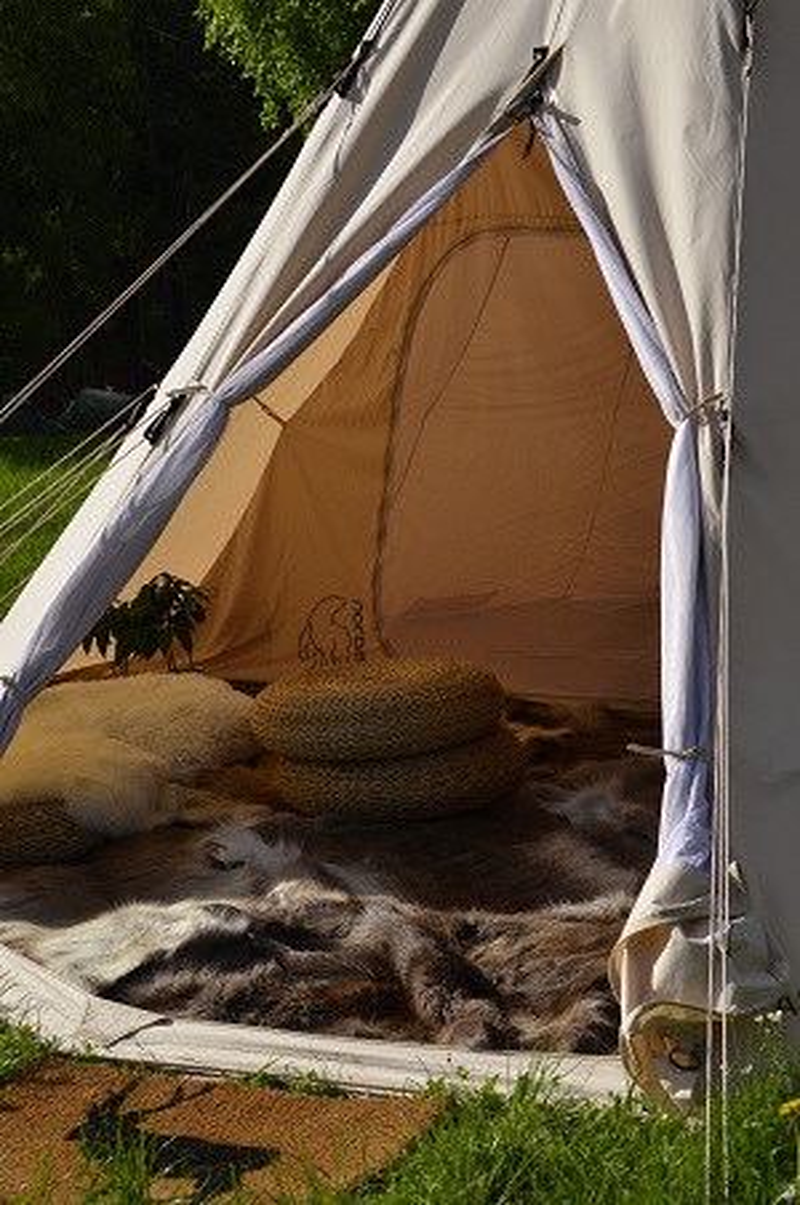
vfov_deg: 35.1
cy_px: 602
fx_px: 1906
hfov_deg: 23.7
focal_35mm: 57
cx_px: 400
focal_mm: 38
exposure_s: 1/320
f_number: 9
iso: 100
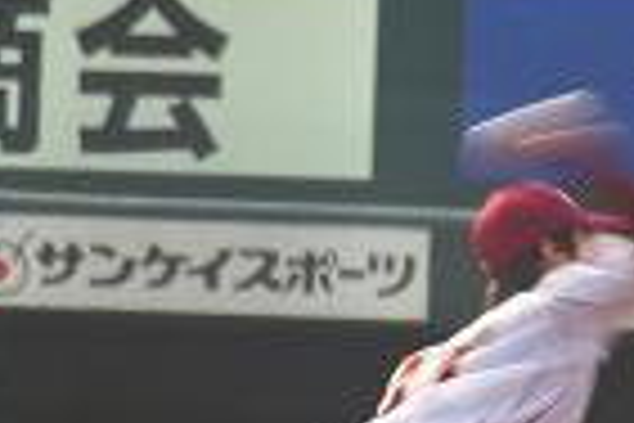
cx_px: 603
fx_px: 25323
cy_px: 342
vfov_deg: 1.0
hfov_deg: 1.4
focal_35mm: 1438
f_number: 8
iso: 200
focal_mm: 300
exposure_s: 1/125
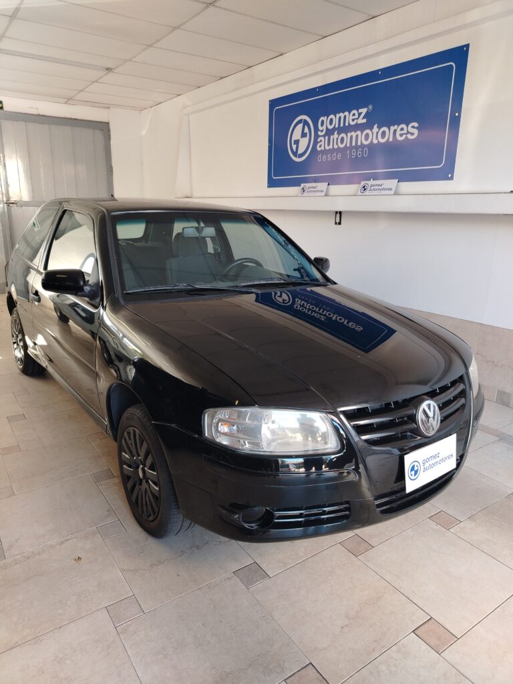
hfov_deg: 56.8
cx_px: 256
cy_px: 342
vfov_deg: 71.6
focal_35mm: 24
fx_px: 474
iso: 331
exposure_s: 1/50
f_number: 1.75
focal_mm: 5.25
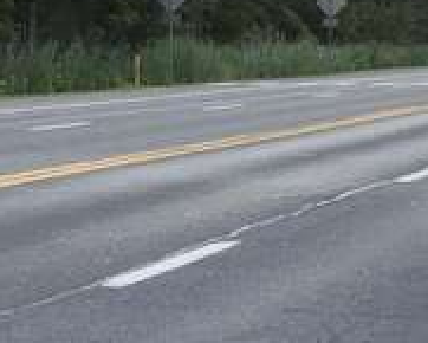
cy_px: -196
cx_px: 374
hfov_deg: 8.6
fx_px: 2839
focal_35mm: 224
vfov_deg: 6.8
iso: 16
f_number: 2.4
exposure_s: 1/1021
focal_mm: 6
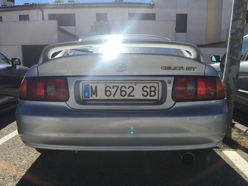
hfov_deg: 61.7
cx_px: 124
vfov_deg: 48.2
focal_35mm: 29
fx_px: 208
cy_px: 93
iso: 25
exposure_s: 1/2404
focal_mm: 4.15
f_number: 2.2
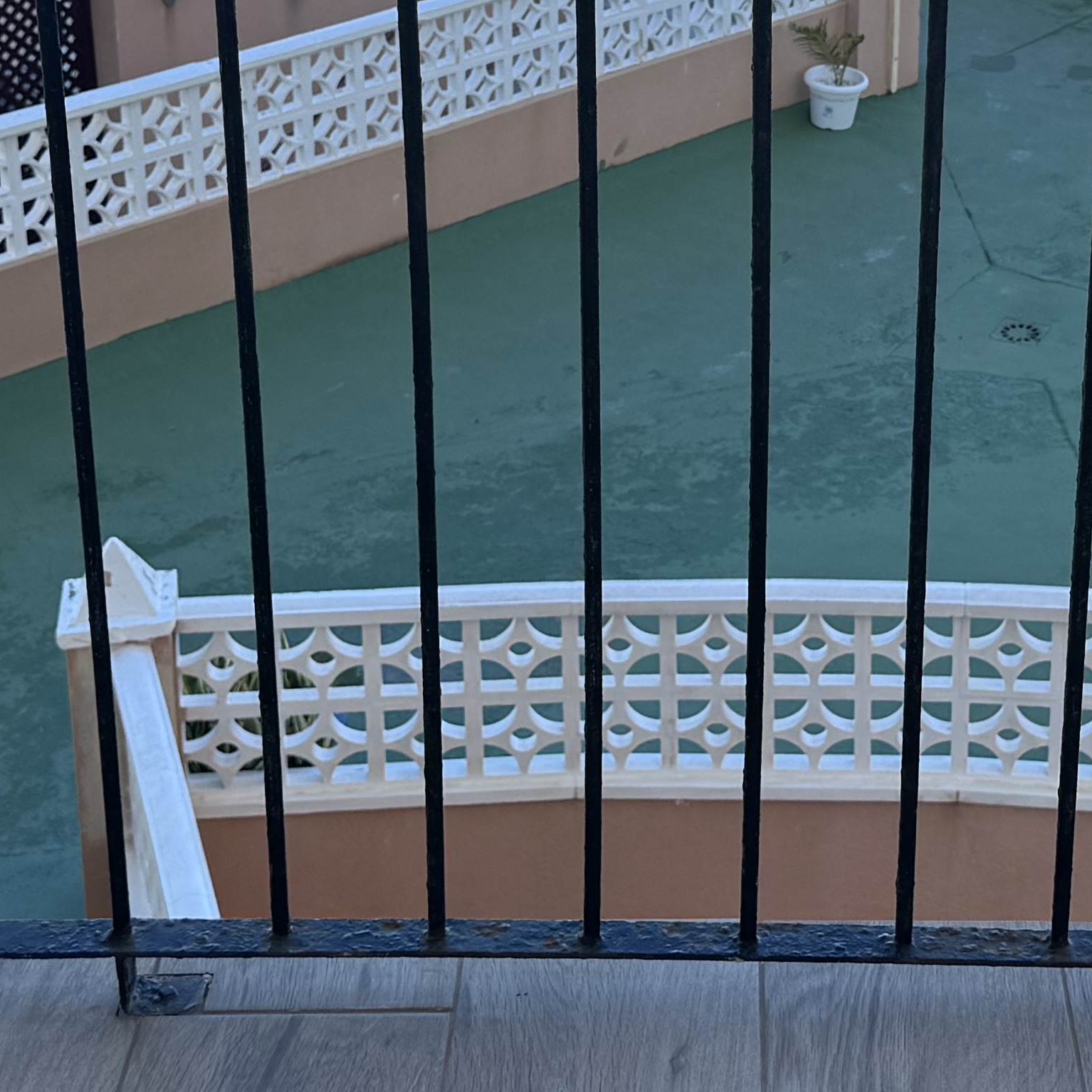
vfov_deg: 21.6
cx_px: 760
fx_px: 2820
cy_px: 203
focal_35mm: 79
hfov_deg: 21.8
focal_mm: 6.76
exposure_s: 1/1488
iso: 80
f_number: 1.78
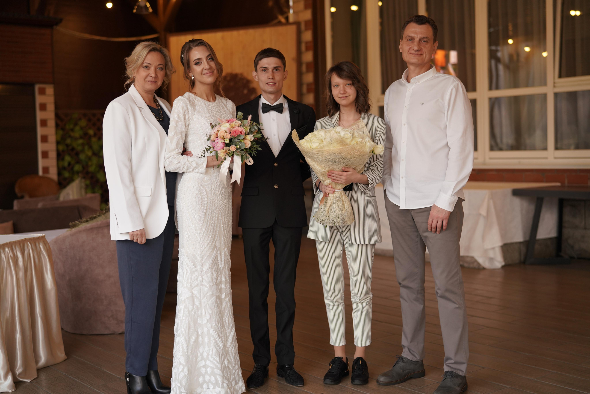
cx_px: 295
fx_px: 820
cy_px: 197
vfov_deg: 27.0
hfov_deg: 39.6
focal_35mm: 50
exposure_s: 1/250
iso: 640
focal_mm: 50
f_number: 2
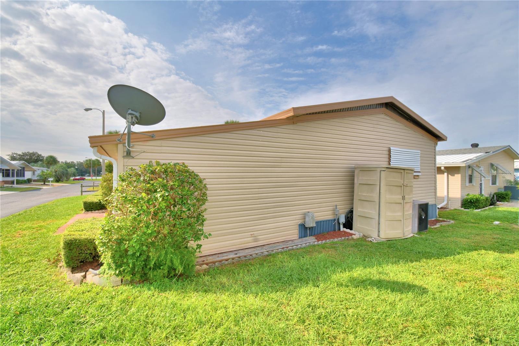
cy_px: 173
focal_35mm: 15
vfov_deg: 77.3
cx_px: 260
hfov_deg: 100.4
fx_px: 216
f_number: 10
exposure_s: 1/250
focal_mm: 10
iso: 100
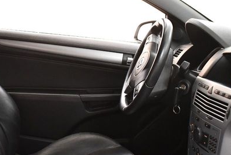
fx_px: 373
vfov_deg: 23.5
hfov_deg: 34.2
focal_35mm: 58
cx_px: 85
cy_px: 82
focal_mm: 18
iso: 2800
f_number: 3.5
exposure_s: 1/125
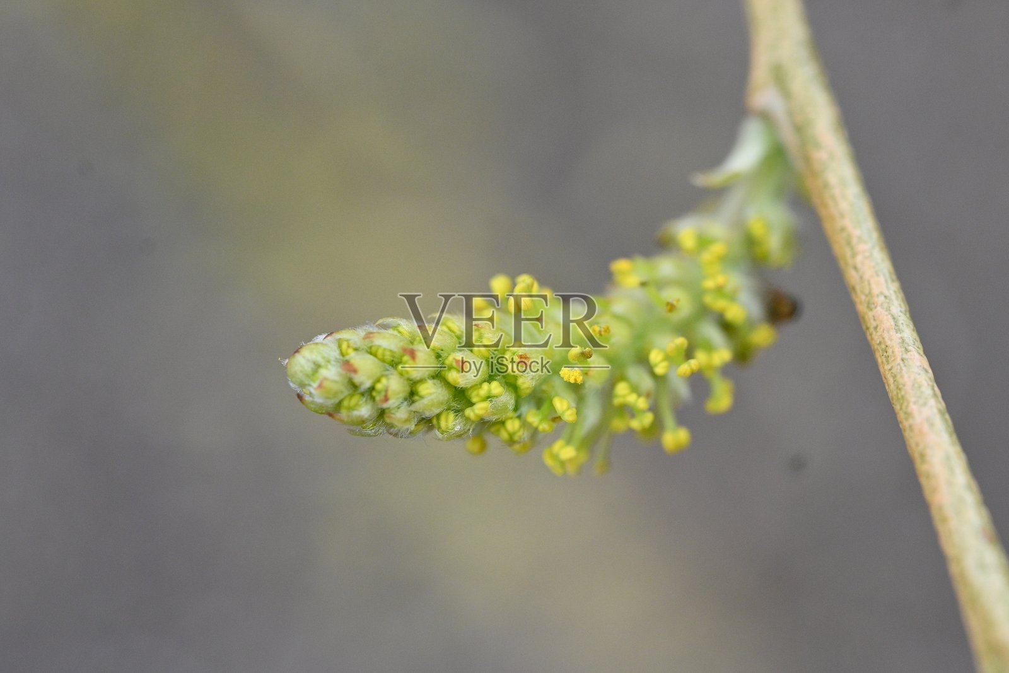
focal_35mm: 75
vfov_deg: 18.2
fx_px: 2102
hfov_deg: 27.0
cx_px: 504
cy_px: 336
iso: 800
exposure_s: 1/500
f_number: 7.1
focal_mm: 50
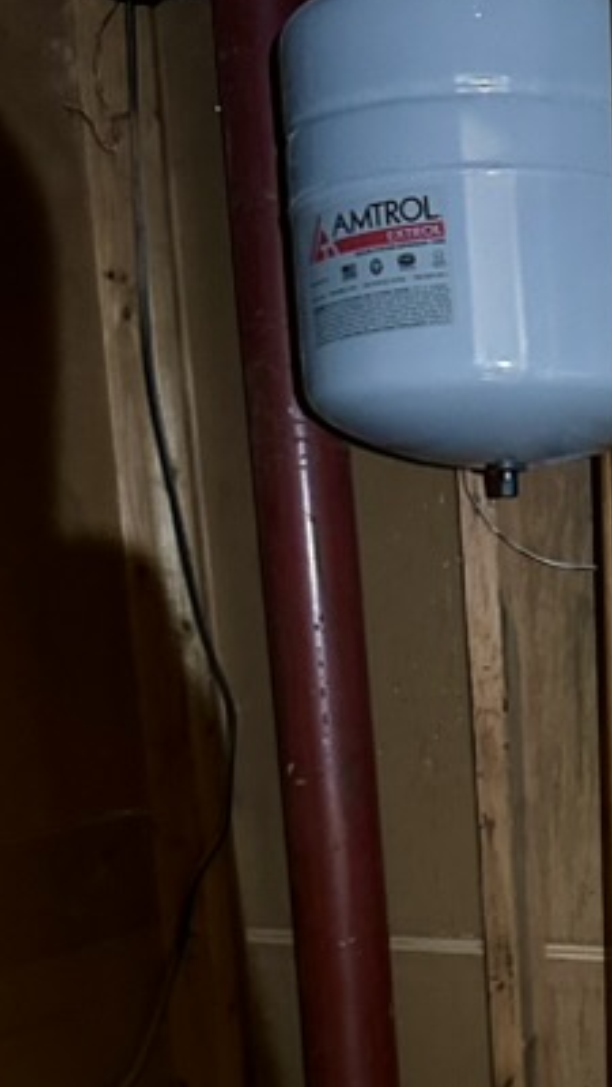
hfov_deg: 17.0
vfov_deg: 30.5
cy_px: 894
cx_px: 778
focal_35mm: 67
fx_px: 1933
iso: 1000
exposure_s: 1/30
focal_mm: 6.86
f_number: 1.78
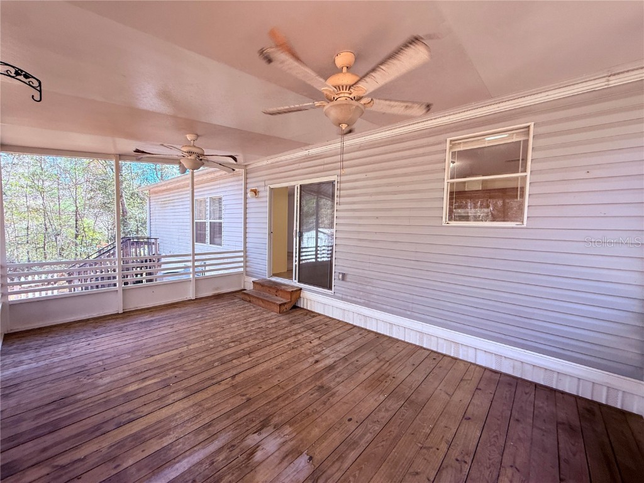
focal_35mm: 14
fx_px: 260
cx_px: 322
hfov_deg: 102.1
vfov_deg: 85.7
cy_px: 242
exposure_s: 1/99
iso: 160
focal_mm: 2.22
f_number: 2.2
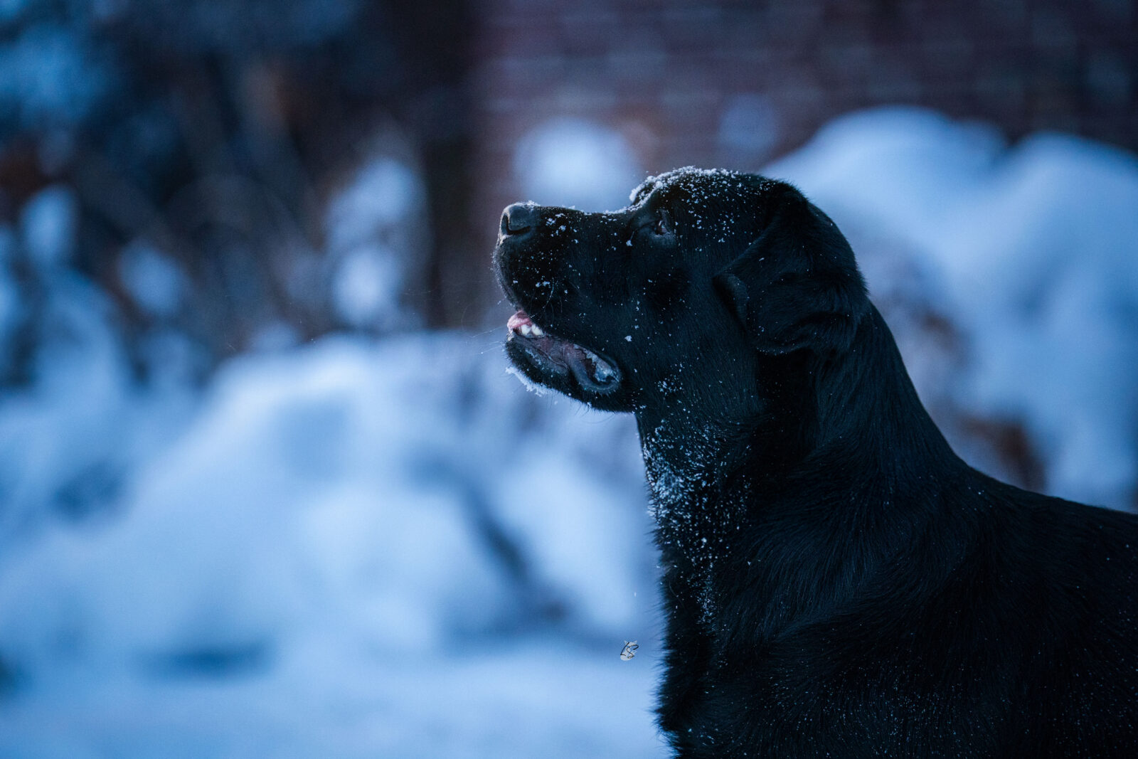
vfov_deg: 6.9
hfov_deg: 10.3
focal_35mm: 200
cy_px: 380
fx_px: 6322
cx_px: 569
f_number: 3.2
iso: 4000
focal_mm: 200
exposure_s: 1/8000
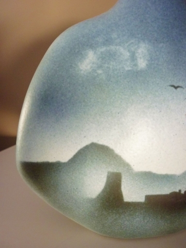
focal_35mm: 33
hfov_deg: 42.9
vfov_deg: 55.4
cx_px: 93
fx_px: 236
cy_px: 124
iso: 400
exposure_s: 1/25
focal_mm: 5.5
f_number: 2.8
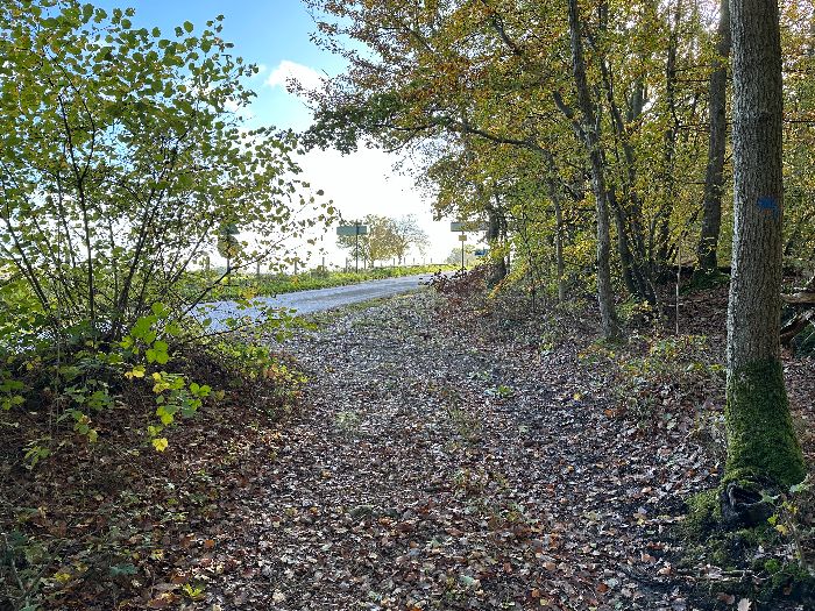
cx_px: 408
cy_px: 306
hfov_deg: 71.6
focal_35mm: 24
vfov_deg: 56.8
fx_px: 565
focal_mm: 6.86
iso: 80
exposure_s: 1/516
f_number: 1.78
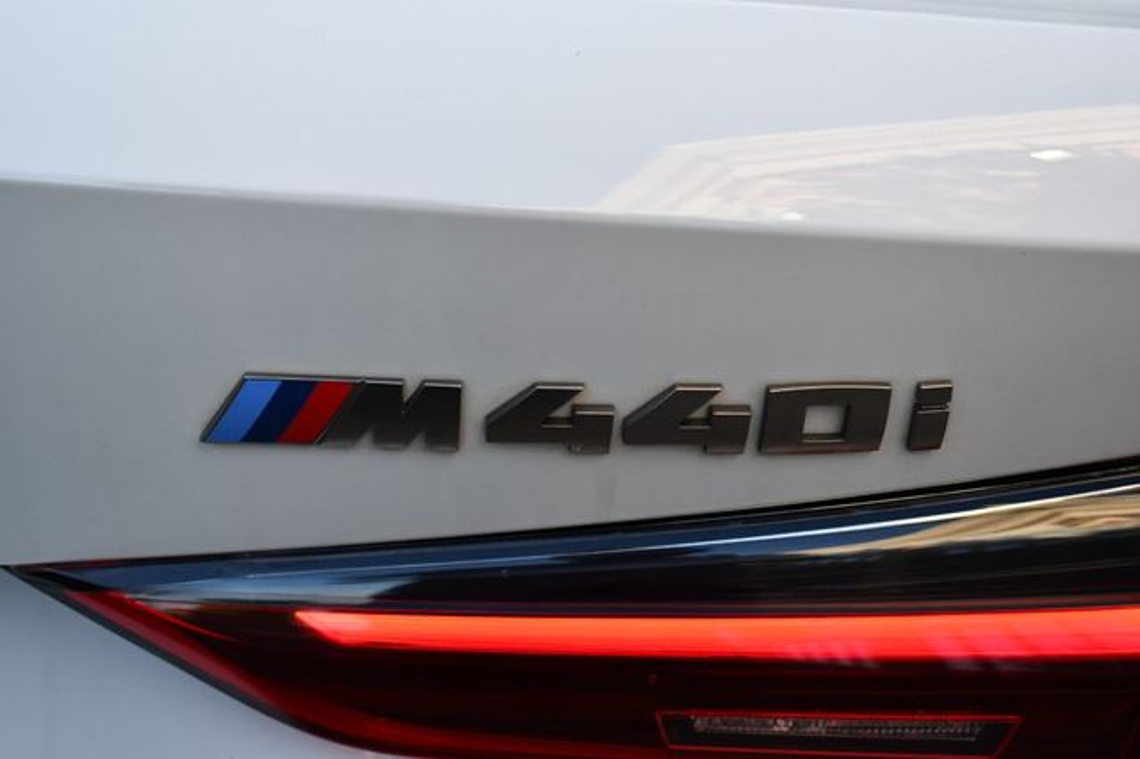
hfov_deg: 35.1
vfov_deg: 23.8
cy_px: 380
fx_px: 1804
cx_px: 570
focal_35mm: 57
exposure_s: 1/250
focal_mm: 38
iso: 360
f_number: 5.6
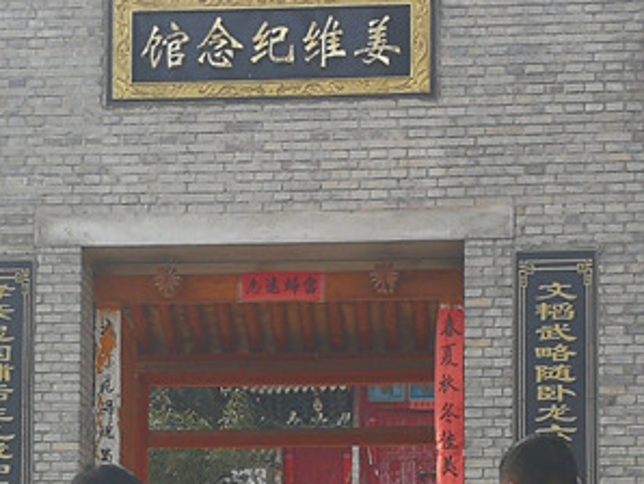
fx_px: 2197
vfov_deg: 12.3
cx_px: 266
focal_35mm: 118
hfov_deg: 16.7
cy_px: 577
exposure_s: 1/481
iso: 50
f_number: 2.2
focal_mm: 3.95
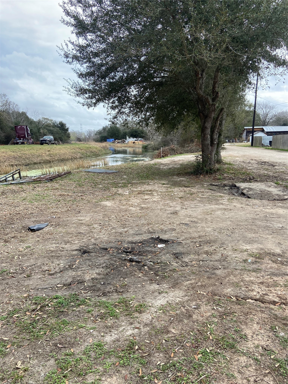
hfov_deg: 53.1
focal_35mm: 26
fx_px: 288
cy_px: 192
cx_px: 144
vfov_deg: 67.3
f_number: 1.8
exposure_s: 1/782
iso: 32
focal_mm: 4.25
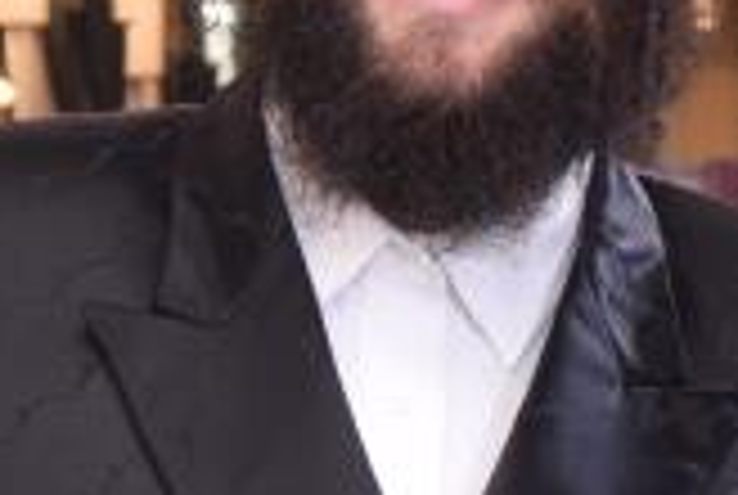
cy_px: 128
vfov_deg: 5.8
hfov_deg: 8.6
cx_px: 50
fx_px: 4867
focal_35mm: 237
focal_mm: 38
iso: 800
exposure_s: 1/125
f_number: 5.6
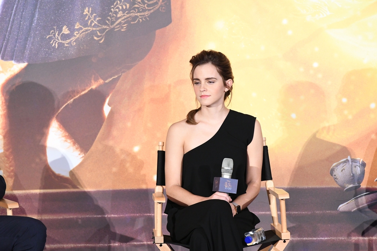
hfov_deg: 6.9
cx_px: 188
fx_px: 3141
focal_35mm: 300
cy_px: 126
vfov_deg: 4.6
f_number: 4
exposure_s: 1/160
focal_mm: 200
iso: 2500
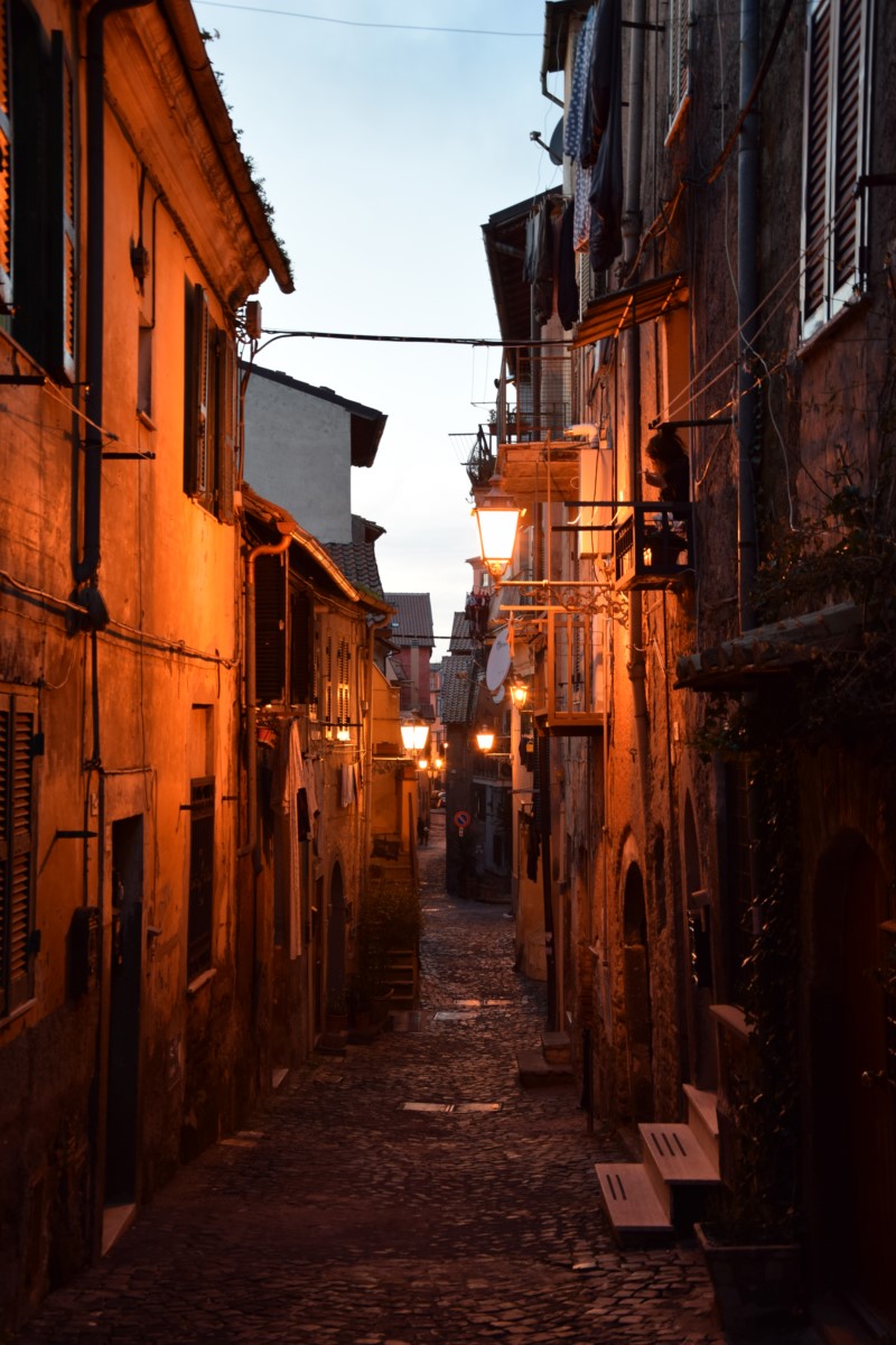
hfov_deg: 28.1
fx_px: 1792
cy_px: 672
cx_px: 448
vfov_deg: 41.1
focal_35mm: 48
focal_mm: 32
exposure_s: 1/13
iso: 400
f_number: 4.5
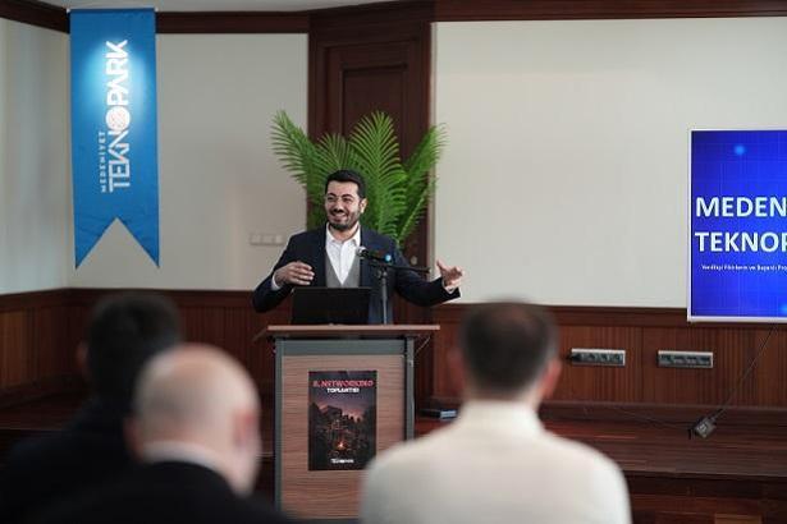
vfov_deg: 16.1
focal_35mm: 85
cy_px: 262
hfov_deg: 23.9
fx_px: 1858
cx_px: 394
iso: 320
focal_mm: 85
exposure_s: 1/400
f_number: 1.4
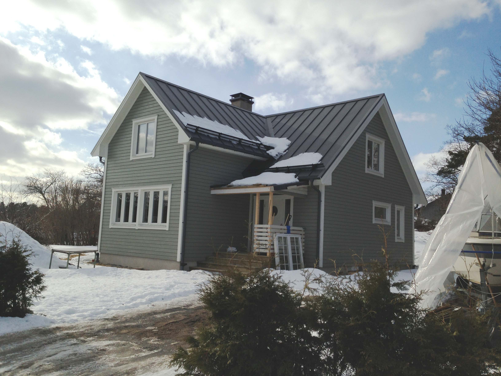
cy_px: 188
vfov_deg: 42.9
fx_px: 478
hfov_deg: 55.4
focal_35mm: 33
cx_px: 250
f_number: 2.4
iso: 50
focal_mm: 4.13
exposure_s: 1/2169
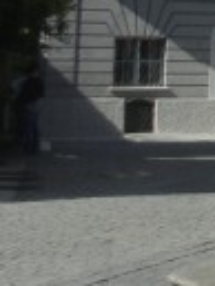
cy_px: -257
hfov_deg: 8.0
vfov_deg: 10.3
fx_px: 1472
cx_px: 426
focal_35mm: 178
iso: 160
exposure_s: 1/545
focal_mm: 5.4
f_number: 7
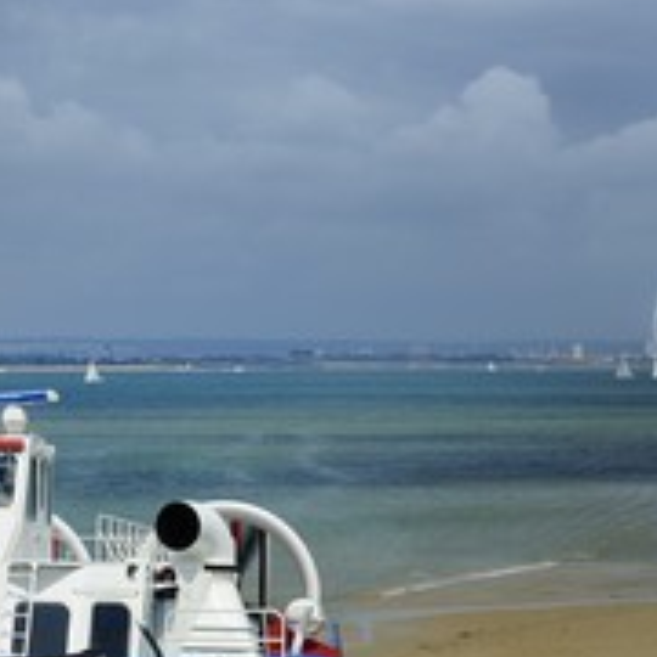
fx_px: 2985
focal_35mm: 139
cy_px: 489
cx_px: 91
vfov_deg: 12.5
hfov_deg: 12.5
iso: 200
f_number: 13
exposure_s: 1/400
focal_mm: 70
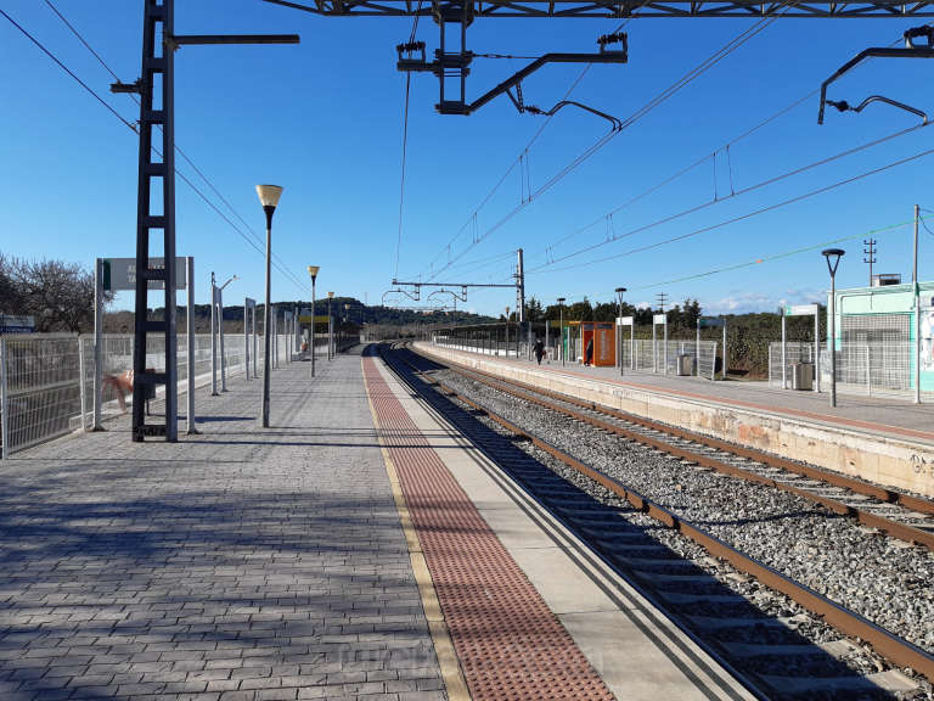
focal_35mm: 26
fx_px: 702
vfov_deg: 53.1
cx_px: 467
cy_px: 350
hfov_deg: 67.3
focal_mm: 3.92
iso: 40
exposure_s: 1/1988
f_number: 1.7
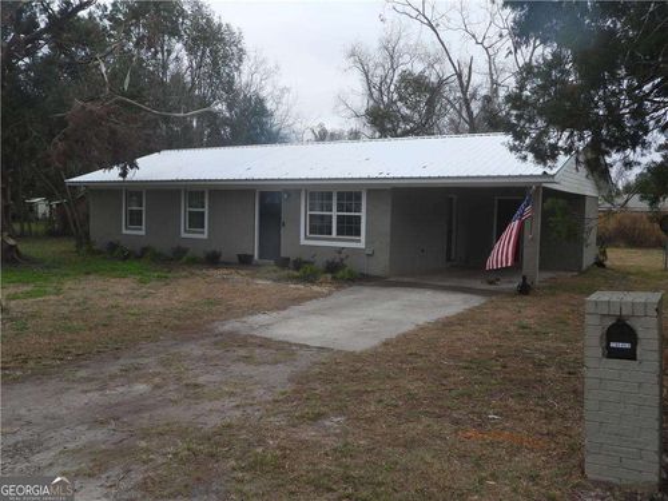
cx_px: 334
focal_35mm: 30
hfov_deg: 60.0
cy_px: 250
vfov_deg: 46.8
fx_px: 579
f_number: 3.2
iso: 100
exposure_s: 1/800
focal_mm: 5.4
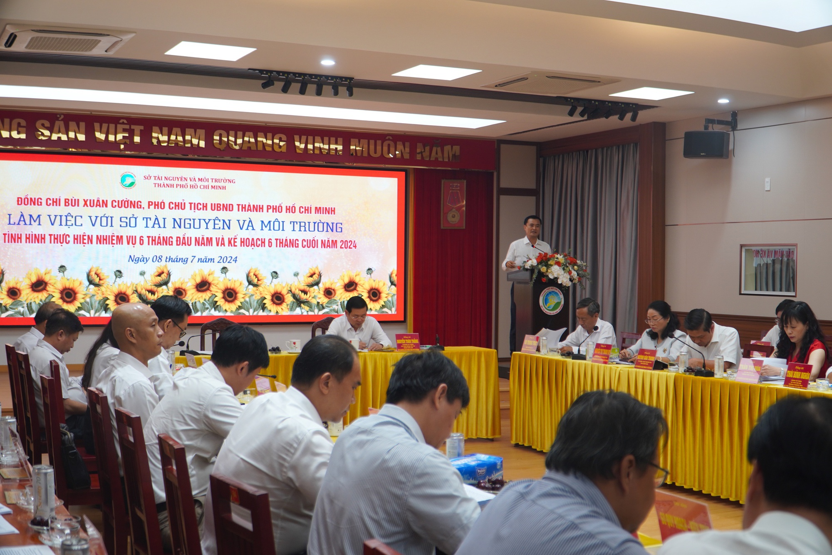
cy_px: 278
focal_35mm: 42
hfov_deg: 46.4
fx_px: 971
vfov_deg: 31.9
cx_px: 416
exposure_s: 1/50
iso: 200
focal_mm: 28
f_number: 4
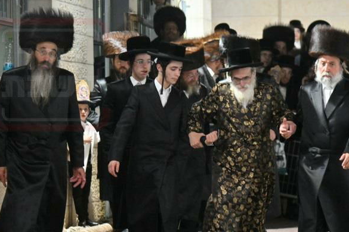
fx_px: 2036
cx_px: 251
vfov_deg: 6.5
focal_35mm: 210
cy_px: 178
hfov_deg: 9.8
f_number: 4
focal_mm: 120
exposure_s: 1/160
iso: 1600
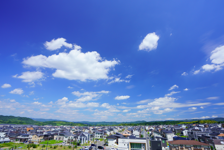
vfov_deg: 73.8
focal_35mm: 16
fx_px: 100
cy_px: 75
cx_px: 112
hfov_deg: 96.7
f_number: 8
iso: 200
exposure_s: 1/250
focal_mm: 16
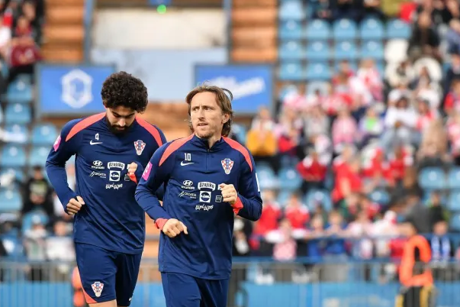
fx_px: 3220
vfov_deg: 5.5
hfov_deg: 8.2
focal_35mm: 252
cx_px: 178
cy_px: 162
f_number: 5
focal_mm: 200
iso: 2000
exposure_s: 1/640
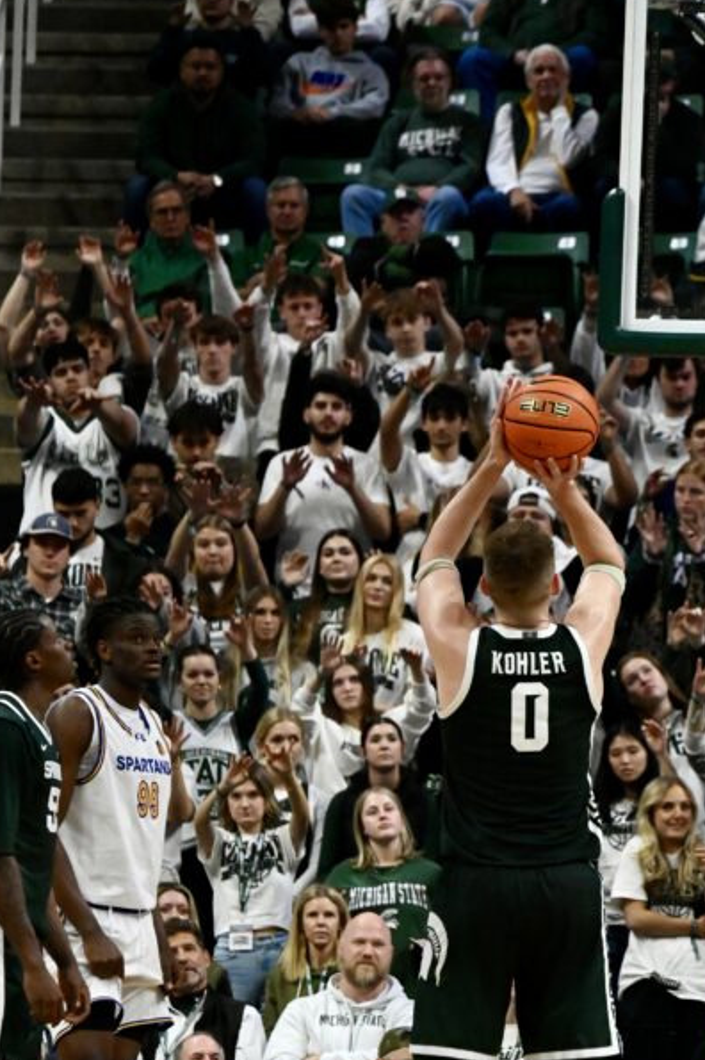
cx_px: 556
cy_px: 773
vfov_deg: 6.0
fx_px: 10116
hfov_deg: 4.0
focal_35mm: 344
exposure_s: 1/1600
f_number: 6.3
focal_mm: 200
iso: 10000
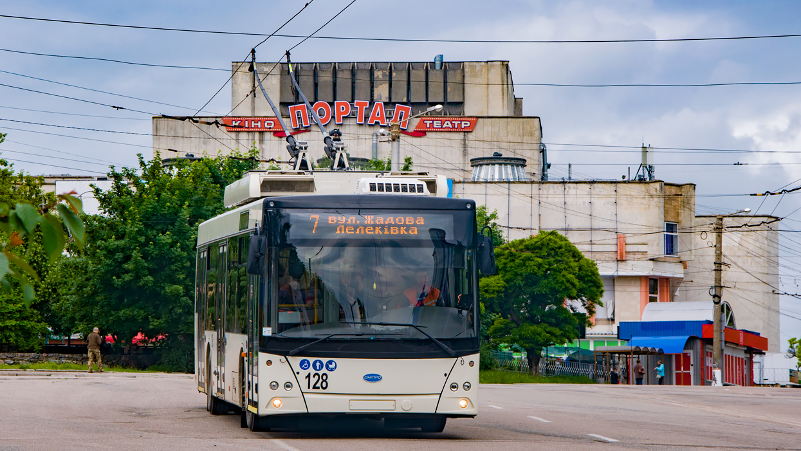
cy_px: 216
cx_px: 401
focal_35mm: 126
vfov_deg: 9.6
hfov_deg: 17.0
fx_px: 2677
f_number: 10
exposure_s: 1/320
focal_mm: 80
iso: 200
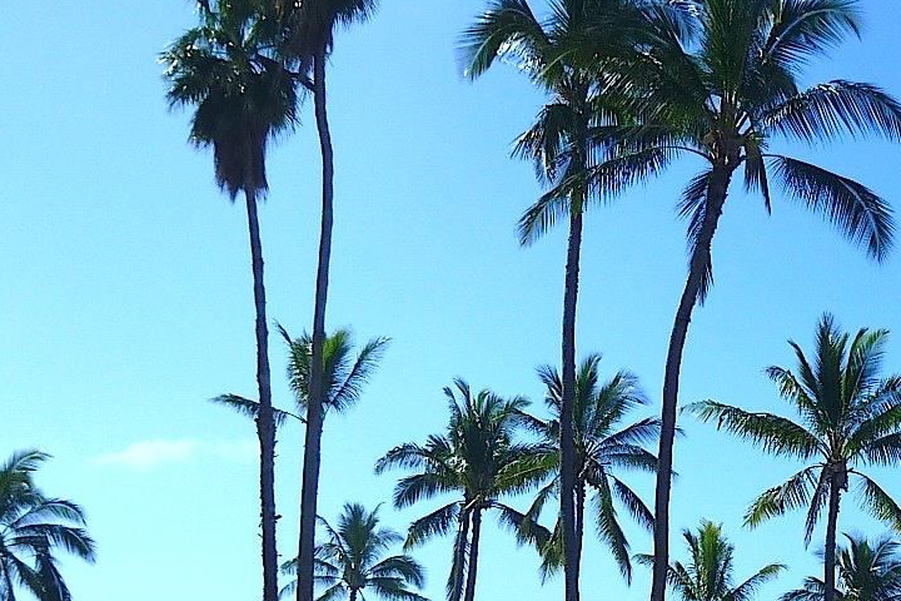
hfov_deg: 26.7
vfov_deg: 18.3
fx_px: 1852
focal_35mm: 74
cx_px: 743
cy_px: 485
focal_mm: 4.5
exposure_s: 1/160
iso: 80
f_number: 10
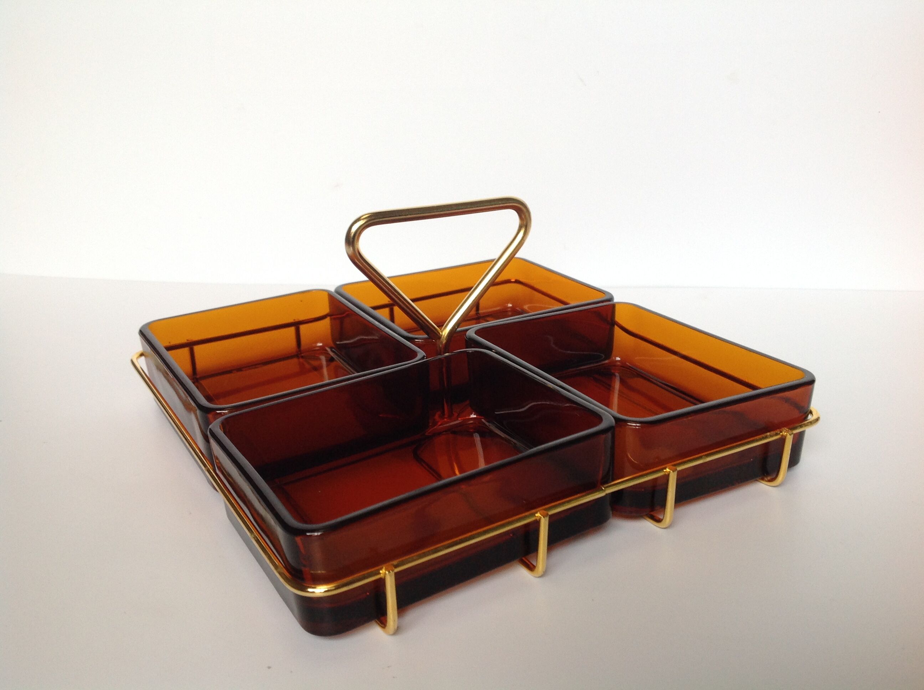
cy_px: 345
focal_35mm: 35
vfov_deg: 40.6
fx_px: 933
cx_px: 462
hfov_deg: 52.7
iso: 64
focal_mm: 4.28
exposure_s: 1/40
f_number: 2.4
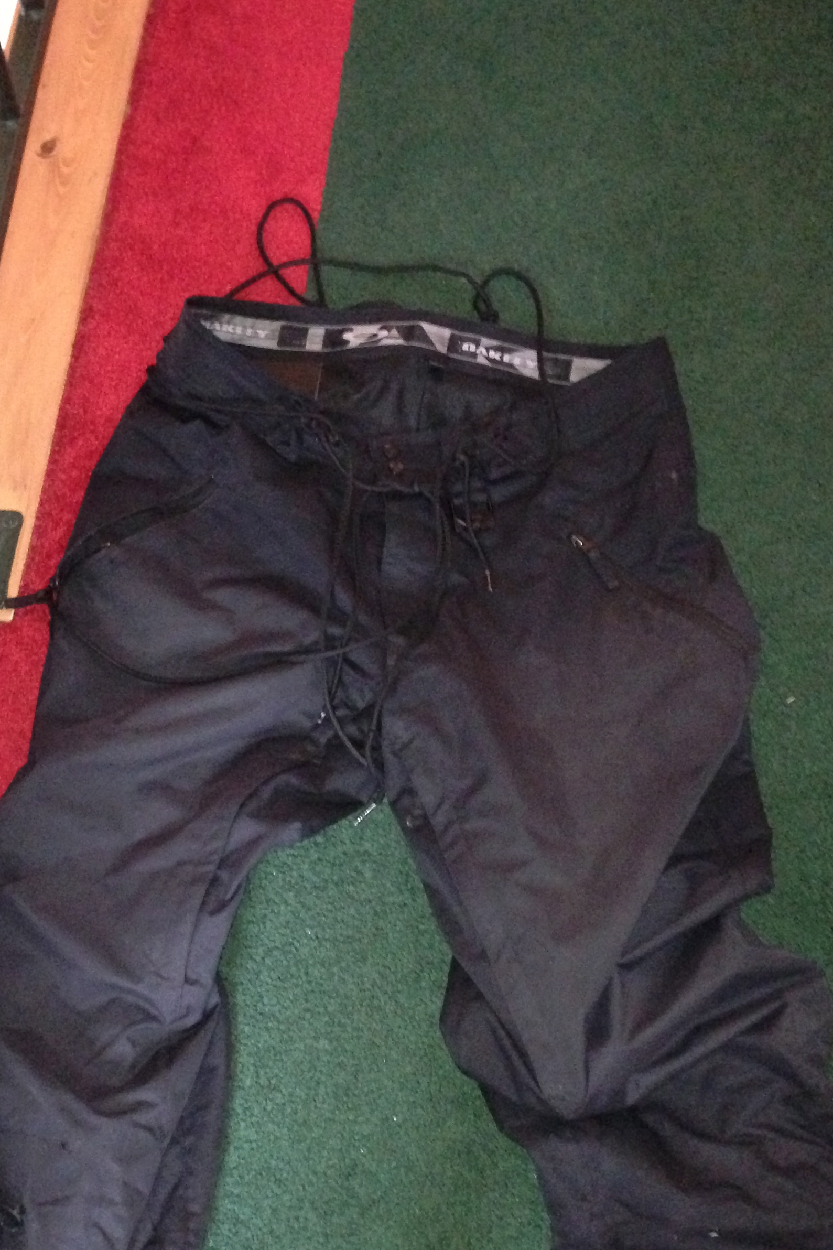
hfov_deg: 28.5
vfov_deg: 41.6
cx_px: 299
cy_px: 772
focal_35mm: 47
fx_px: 1631
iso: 800
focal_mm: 4.13
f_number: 2.4
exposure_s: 1/16
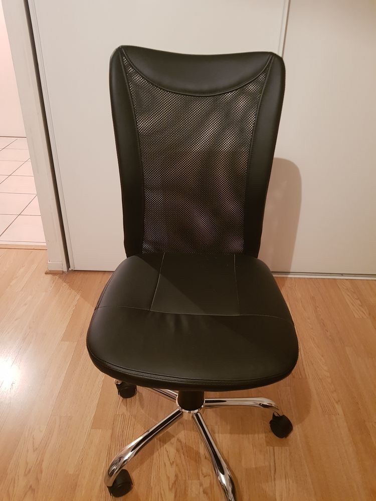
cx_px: 188
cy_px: 250
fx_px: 377
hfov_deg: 53.1
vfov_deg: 67.3
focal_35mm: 26
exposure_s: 1/10
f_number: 1.7
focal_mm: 4.2
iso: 200
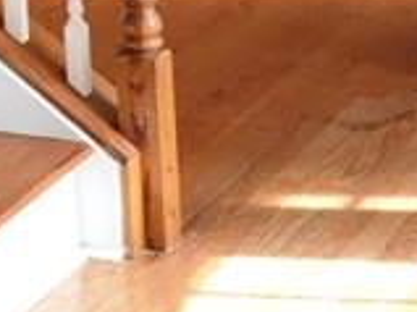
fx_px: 2251
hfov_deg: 9.7
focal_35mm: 187
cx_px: -475
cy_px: -246
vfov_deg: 7.7
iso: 40
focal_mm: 4.15
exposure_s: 1/50
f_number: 2.2
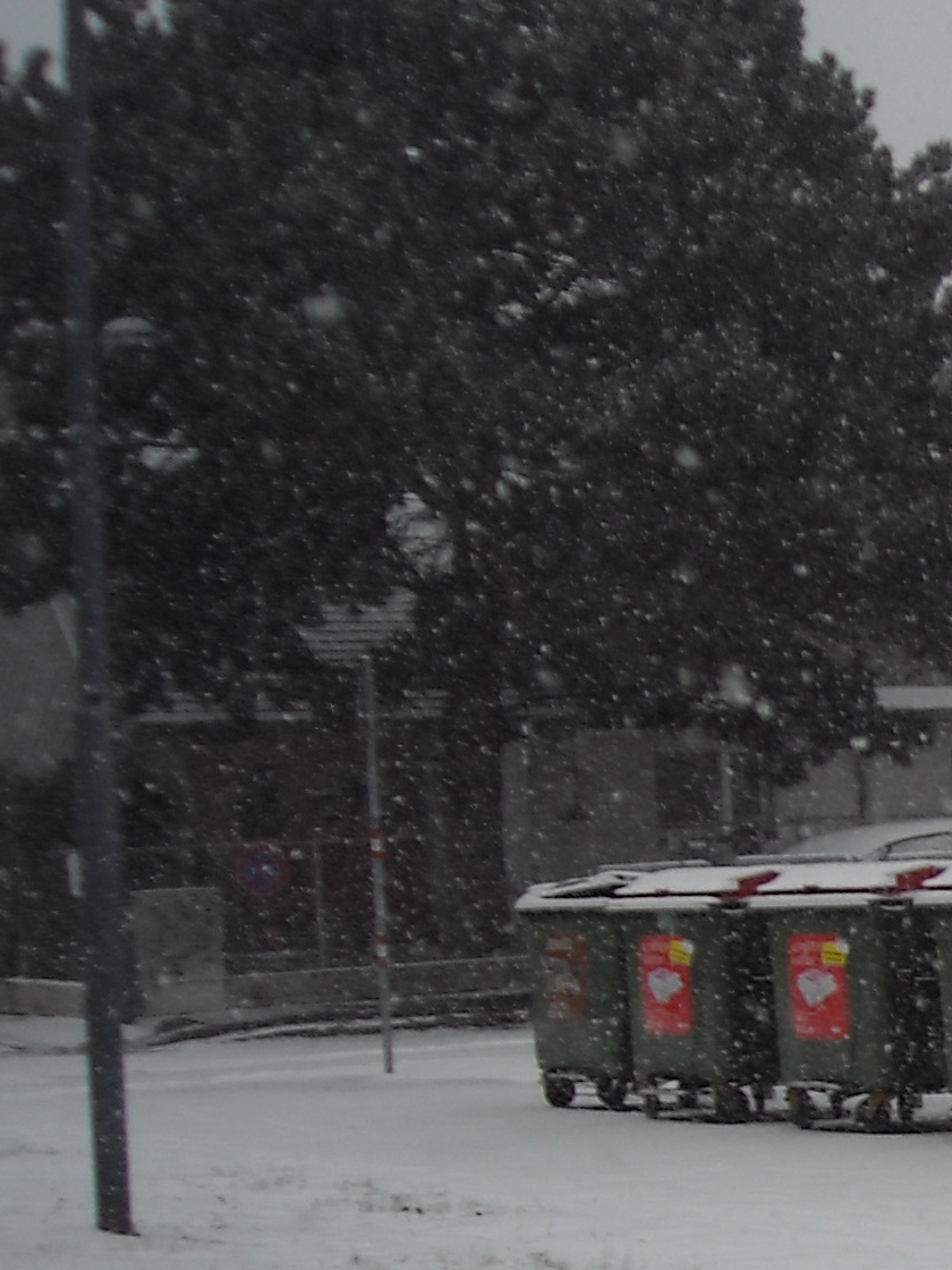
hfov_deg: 13.8
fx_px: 3520
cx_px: 1681
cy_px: 1172
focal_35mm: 96
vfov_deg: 20.0
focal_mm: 5.7
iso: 64
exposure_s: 1/419
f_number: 2.8
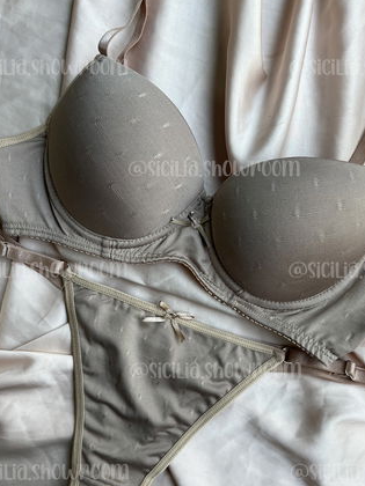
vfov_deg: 55.3
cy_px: 267
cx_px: 188
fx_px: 464
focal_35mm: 33
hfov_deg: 42.9
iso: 32
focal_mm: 5.1
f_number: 1.6
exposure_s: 1/122
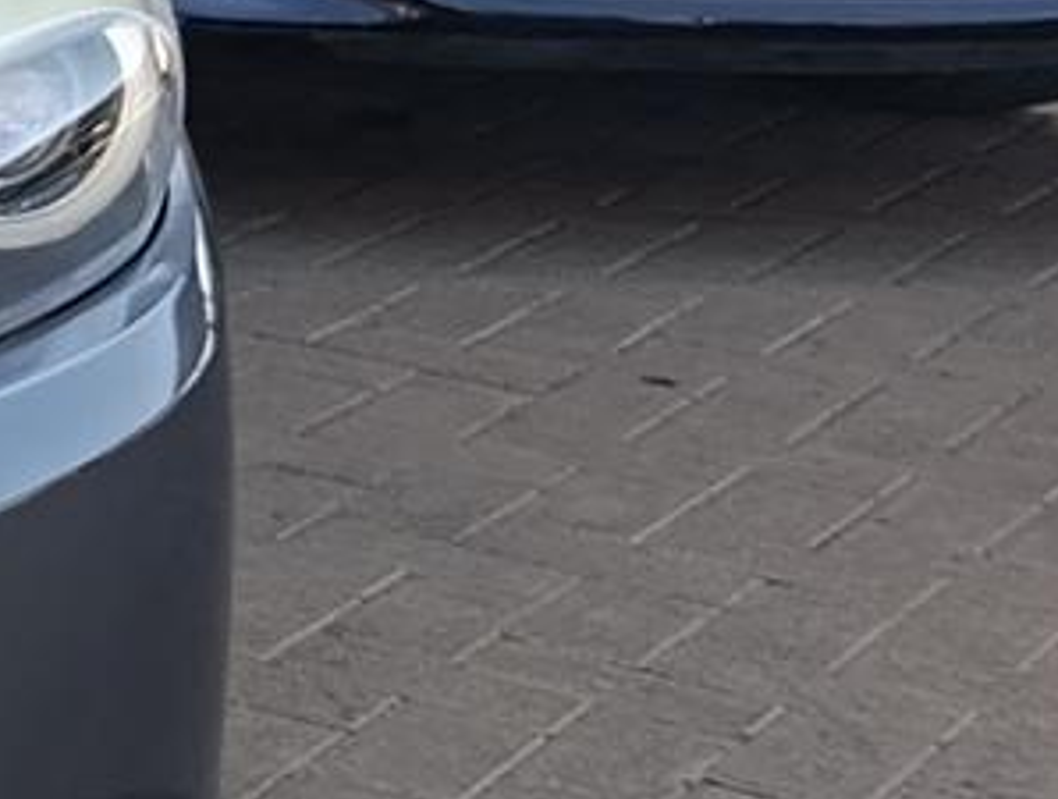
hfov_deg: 10.4
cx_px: -1910
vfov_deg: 10.1
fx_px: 4534
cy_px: 302
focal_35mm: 148
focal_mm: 6.11
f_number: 1.65
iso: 83
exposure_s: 1/100
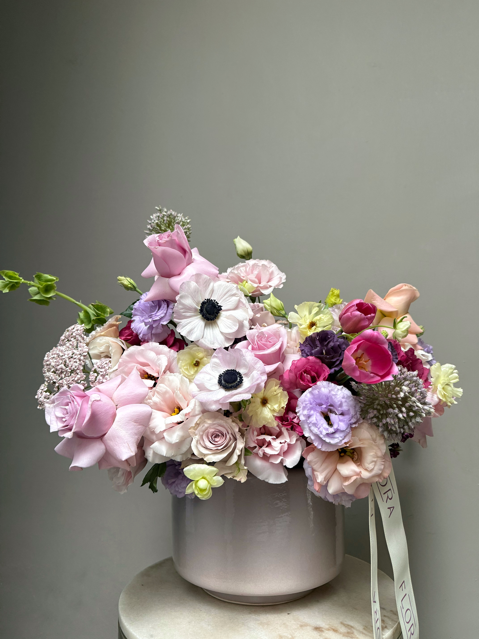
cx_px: 240
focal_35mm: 24
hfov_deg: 56.8
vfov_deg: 71.6
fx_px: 443
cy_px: 320
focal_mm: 6.76
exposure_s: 1/60
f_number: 1.78
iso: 250
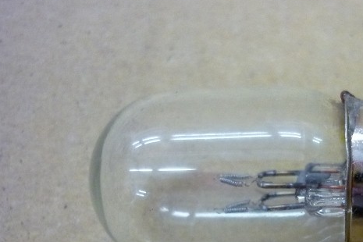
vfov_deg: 22.5
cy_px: 210
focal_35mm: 59
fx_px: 595
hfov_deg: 32.8
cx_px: 299
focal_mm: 5.5
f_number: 2.8
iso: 400
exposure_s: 1/20
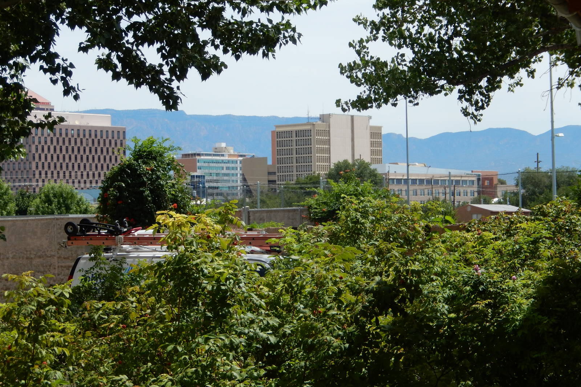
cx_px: 290
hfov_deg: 16.8
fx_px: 1969
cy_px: 200
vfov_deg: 11.2
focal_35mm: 122
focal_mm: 21
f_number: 5.5
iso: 125
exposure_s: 1/640
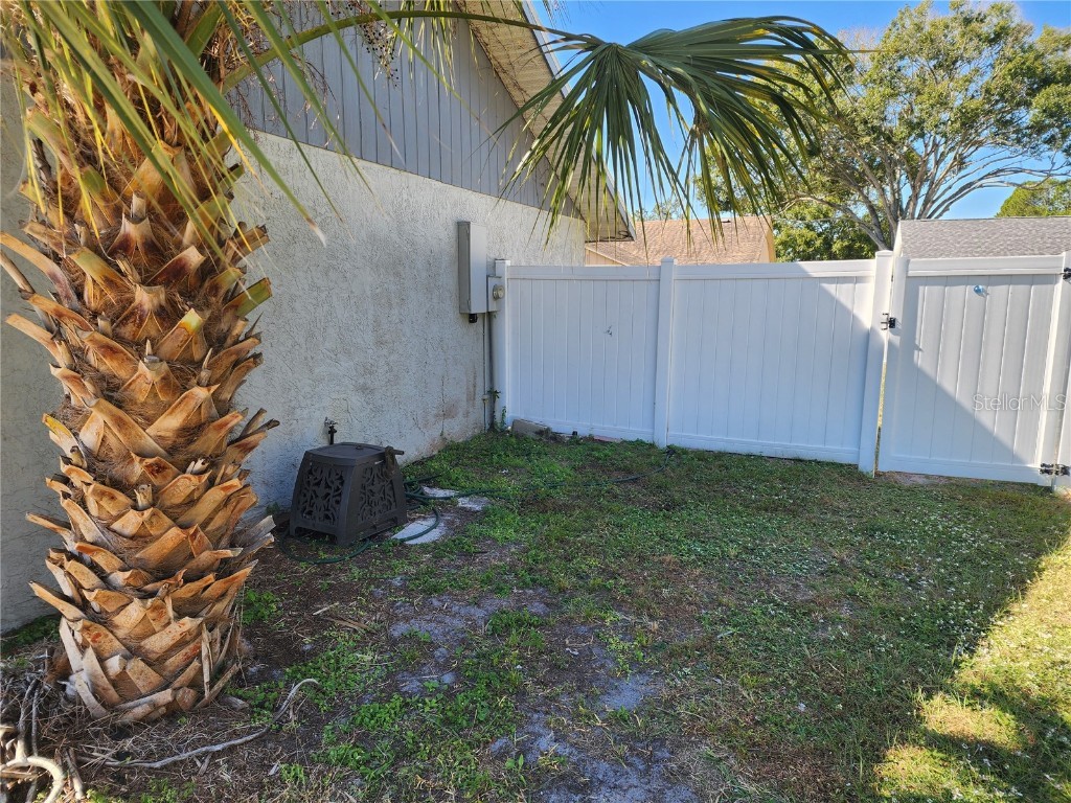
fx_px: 712
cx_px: 536
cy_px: 402
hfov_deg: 73.9
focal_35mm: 23
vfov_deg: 58.9
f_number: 1.8
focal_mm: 6.4
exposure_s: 1/221
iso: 12
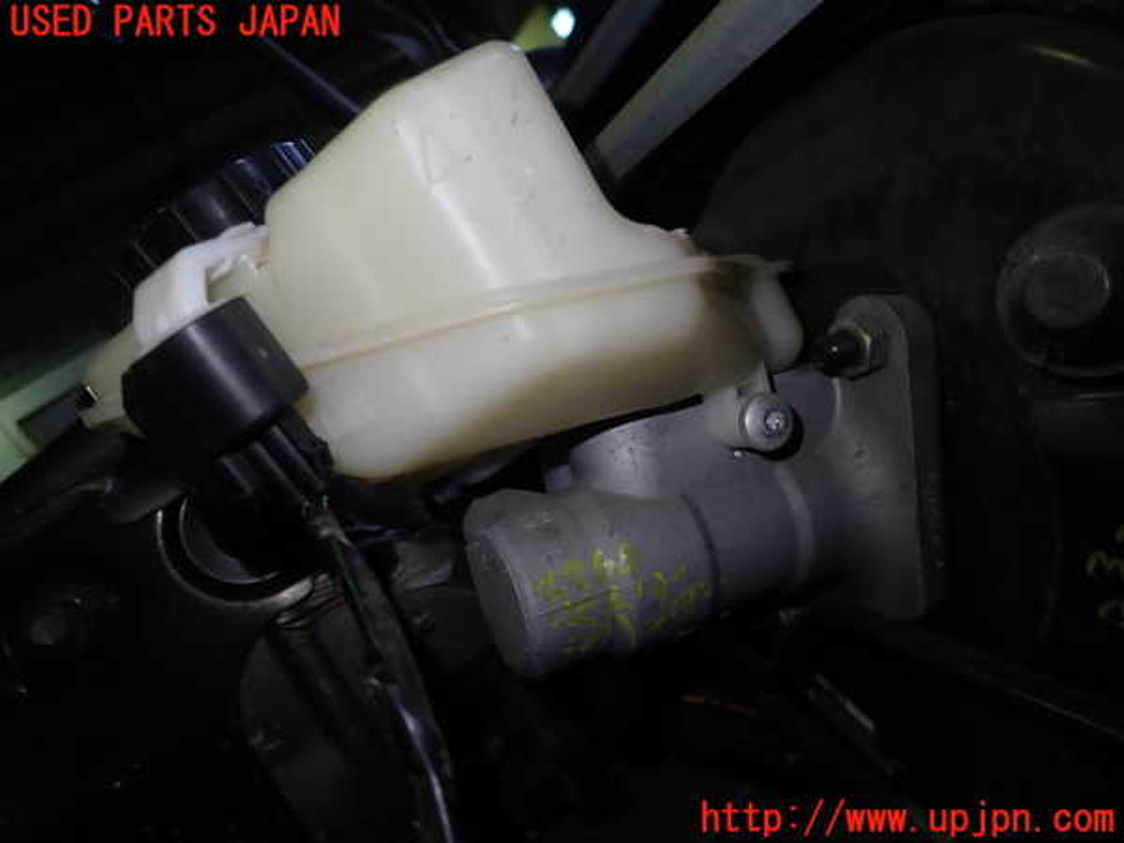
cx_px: 562
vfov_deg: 54.9
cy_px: 422
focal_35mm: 25
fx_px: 812
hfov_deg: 69.4
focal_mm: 4.5
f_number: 2
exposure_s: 1/60
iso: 160
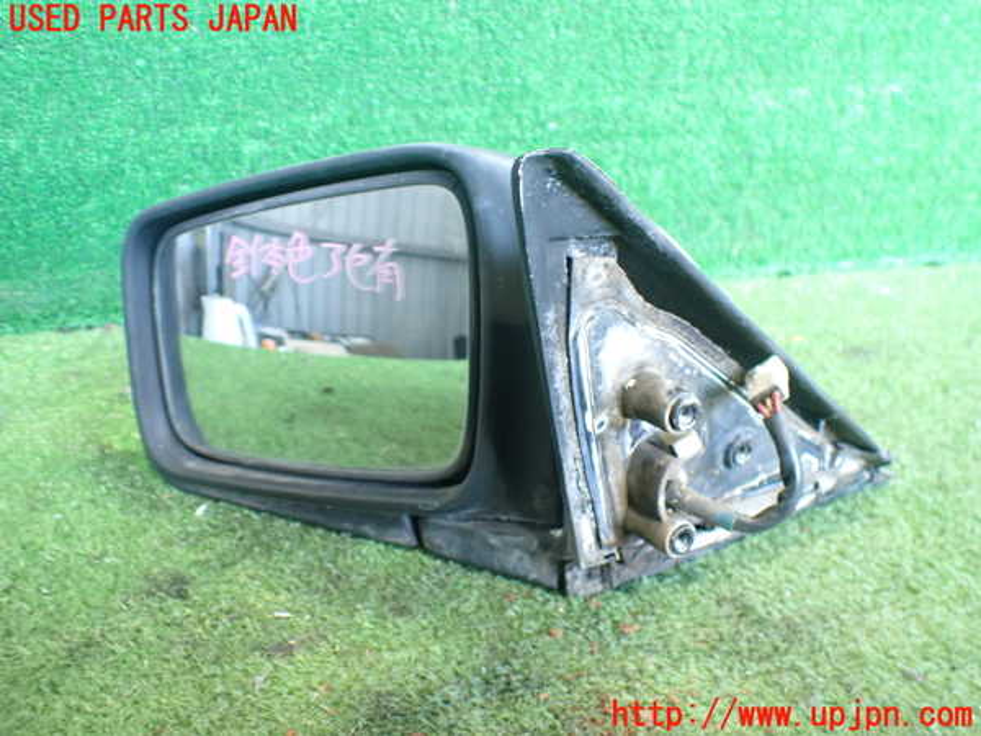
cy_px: 368
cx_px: 490
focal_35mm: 30
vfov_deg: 46.8
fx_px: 850
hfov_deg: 60.0
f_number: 2.3
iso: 800
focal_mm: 5.4
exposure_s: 1/30
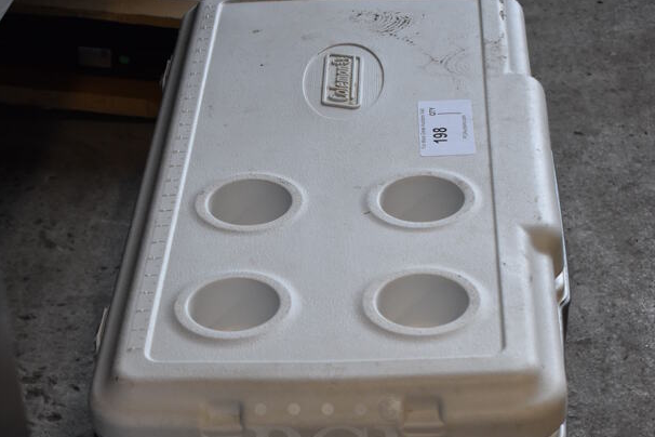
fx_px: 1565
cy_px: 454
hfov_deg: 23.6
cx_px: 328
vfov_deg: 15.5
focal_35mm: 86
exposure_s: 1/160
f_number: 4.8
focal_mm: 38
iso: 800
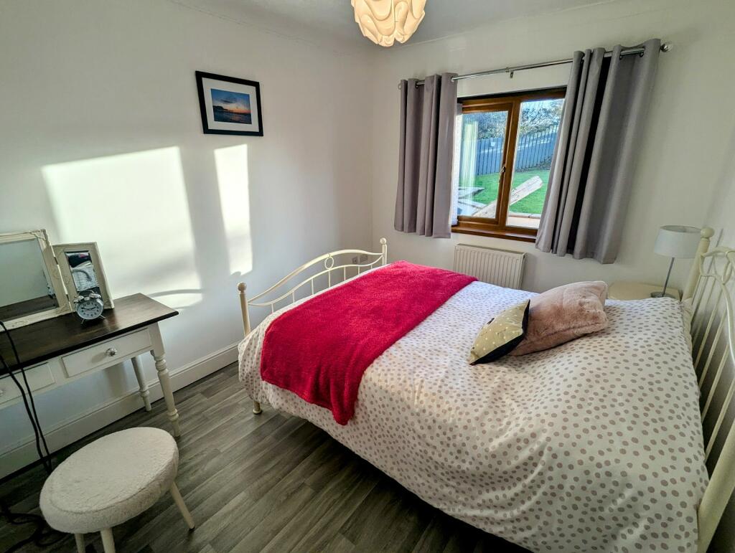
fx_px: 340
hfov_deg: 94.4
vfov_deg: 78.2
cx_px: 368
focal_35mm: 16
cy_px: 276
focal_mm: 2.35
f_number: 2.2
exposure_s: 1/228
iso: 50
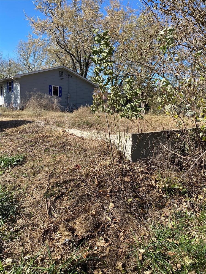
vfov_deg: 67.3
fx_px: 206
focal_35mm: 26
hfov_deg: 53.1
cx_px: 103
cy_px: 137
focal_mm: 4.25
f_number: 1.8
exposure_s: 1/1678
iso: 32
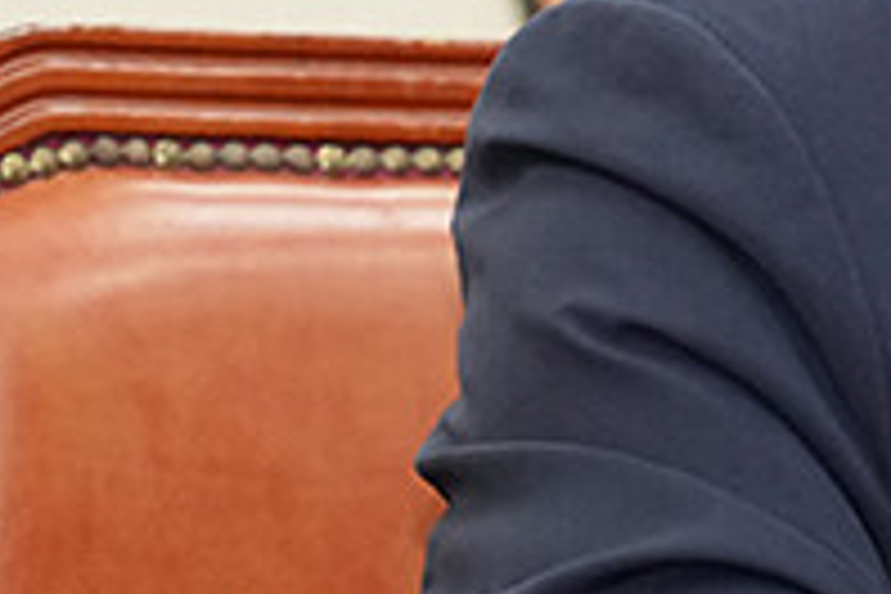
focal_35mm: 510
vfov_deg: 2.7
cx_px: 1516
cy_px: 76
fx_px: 12622
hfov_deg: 4.0
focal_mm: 105
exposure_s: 1/160
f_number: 5
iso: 2500
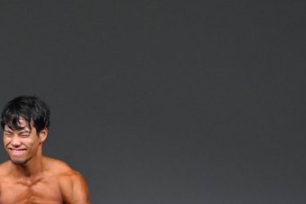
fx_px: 7284
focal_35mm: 857
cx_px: 30
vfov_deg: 1.6
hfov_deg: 2.4
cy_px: 228
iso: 4000
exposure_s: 1/400
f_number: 5.6
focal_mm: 250
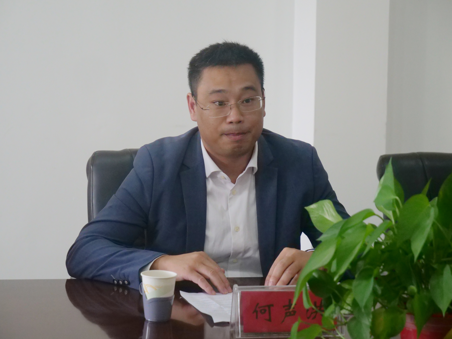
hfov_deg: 16.4
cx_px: 226
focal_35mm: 120
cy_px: 170
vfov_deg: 12.3
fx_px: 1567
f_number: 4
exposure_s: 1/80
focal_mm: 60
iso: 3200
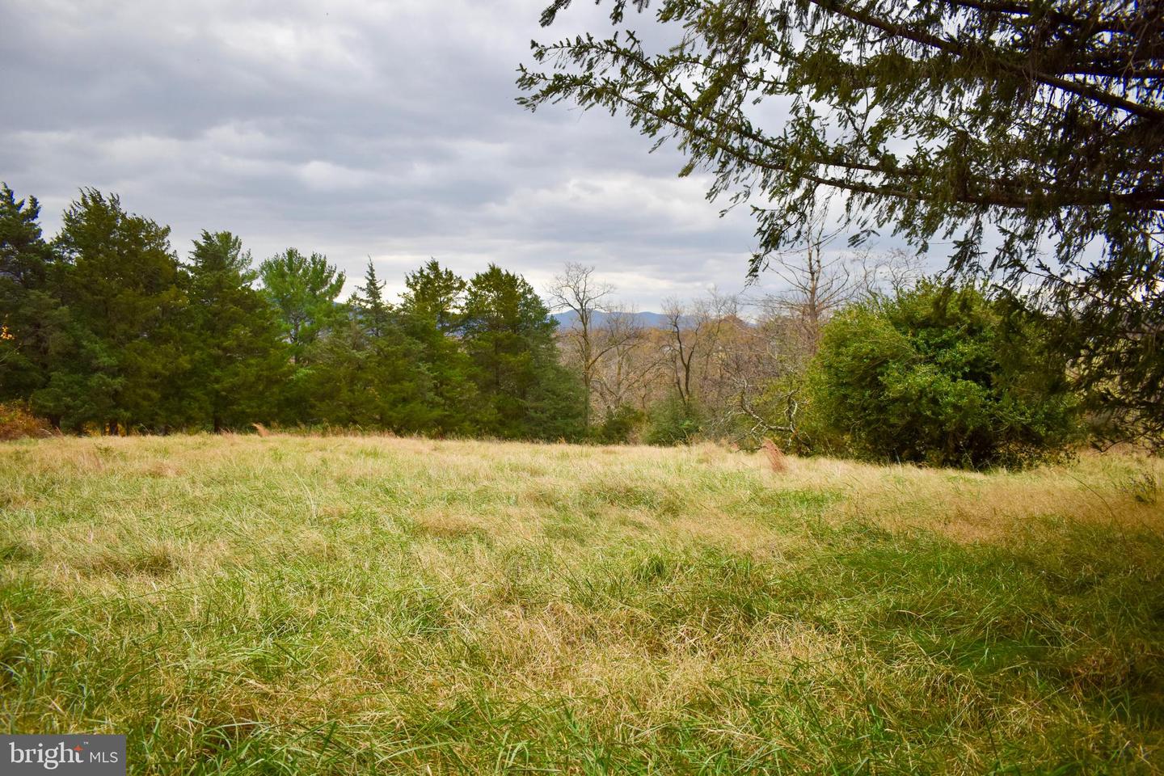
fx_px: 873
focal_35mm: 27
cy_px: 388
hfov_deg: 67.4
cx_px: 582
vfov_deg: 47.9
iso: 400
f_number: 4
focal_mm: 18
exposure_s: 1/1000
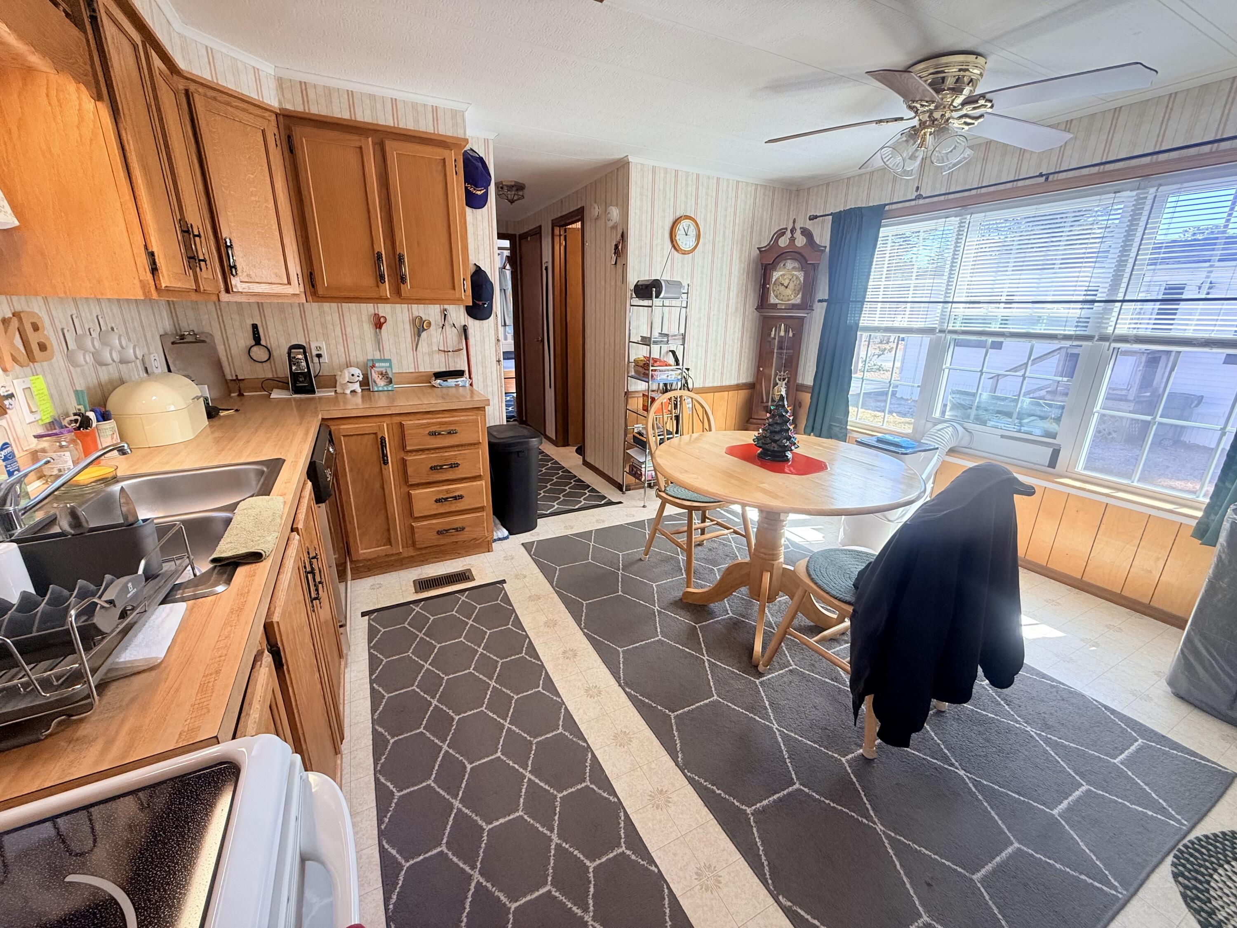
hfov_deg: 102.1
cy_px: 464
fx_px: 500
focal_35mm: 14
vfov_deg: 85.7
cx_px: 618
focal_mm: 2.22
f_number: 2.2
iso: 125
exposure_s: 1/99
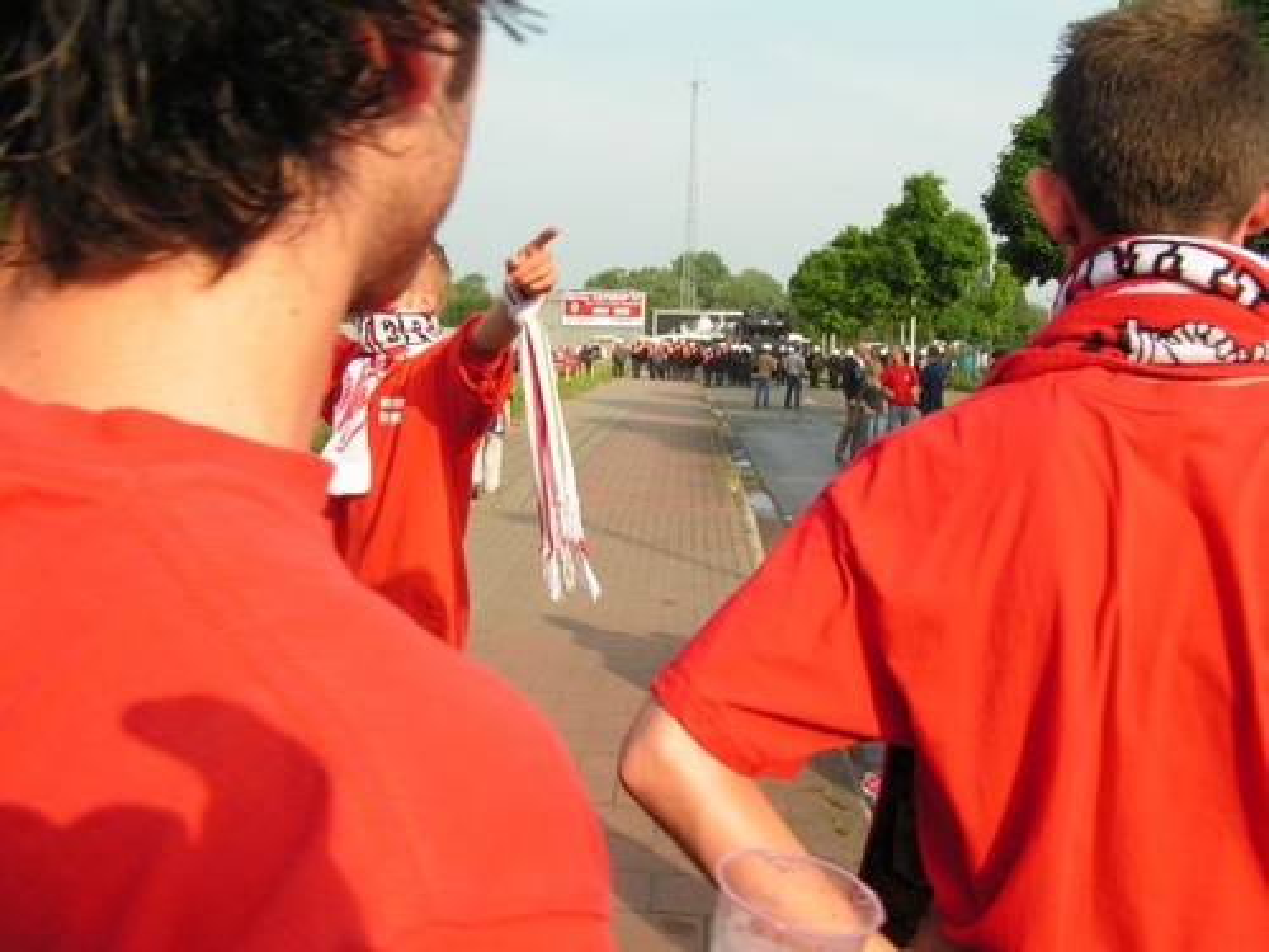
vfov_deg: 37.7
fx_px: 1393
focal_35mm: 38
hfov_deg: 49.0
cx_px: 634
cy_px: 476
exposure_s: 1/200
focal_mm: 6.3
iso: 50
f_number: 5.6
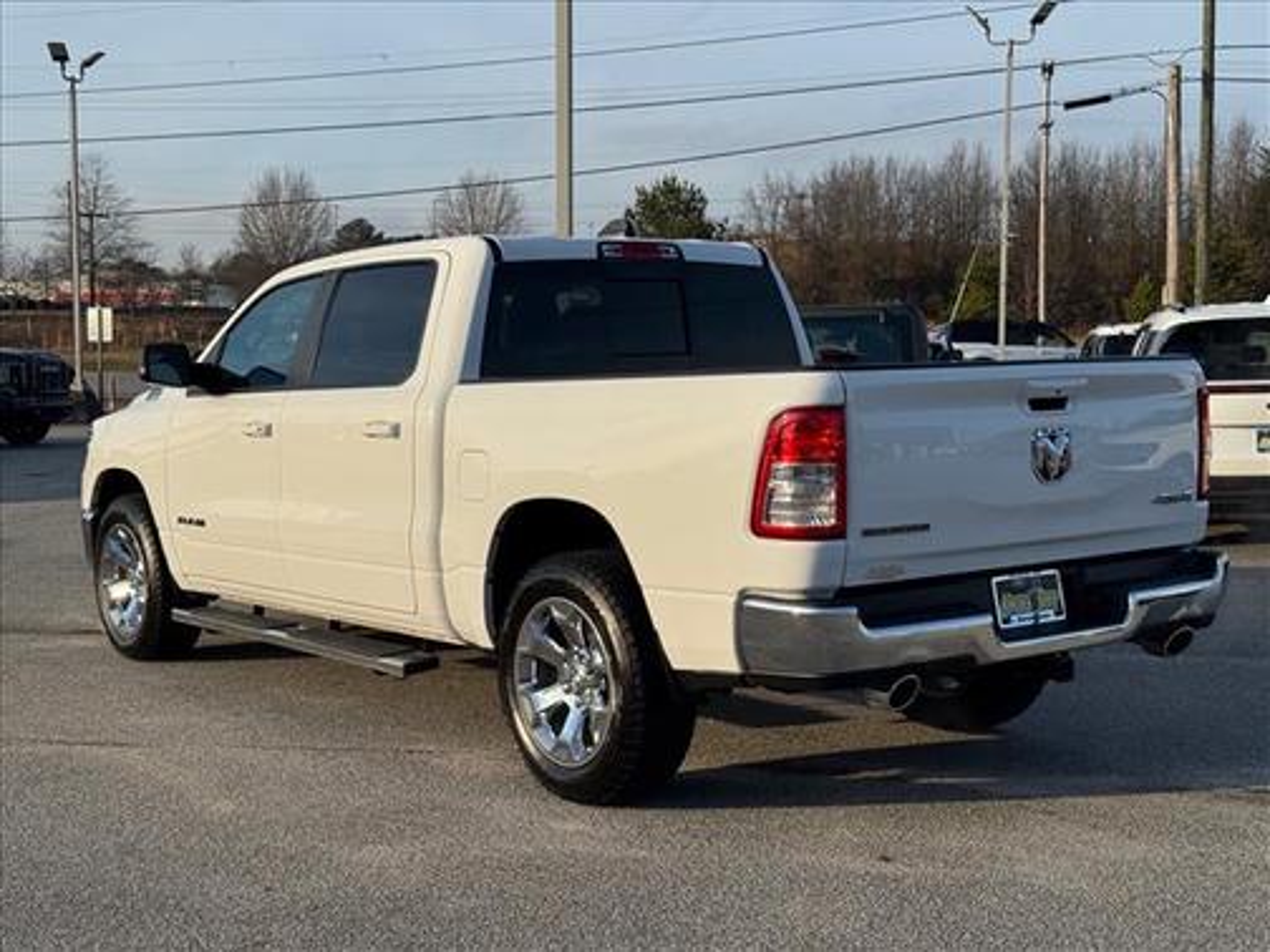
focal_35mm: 48
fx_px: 1761
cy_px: 476
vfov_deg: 30.3
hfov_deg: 39.7
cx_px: 635
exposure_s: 1/5376
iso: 64
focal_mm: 6.76
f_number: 1.78
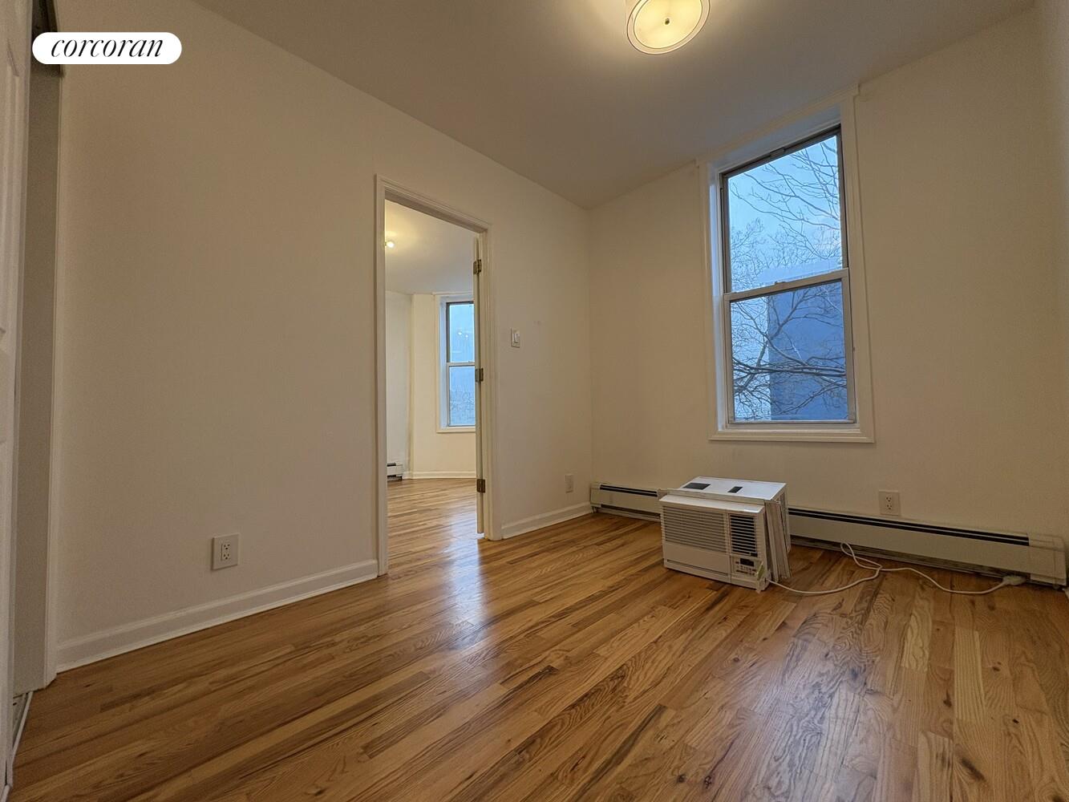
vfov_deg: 85.7
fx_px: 432
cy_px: 401
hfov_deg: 102.1
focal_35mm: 14
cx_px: 534
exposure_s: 1/120
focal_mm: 2.22
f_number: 2.2
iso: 200
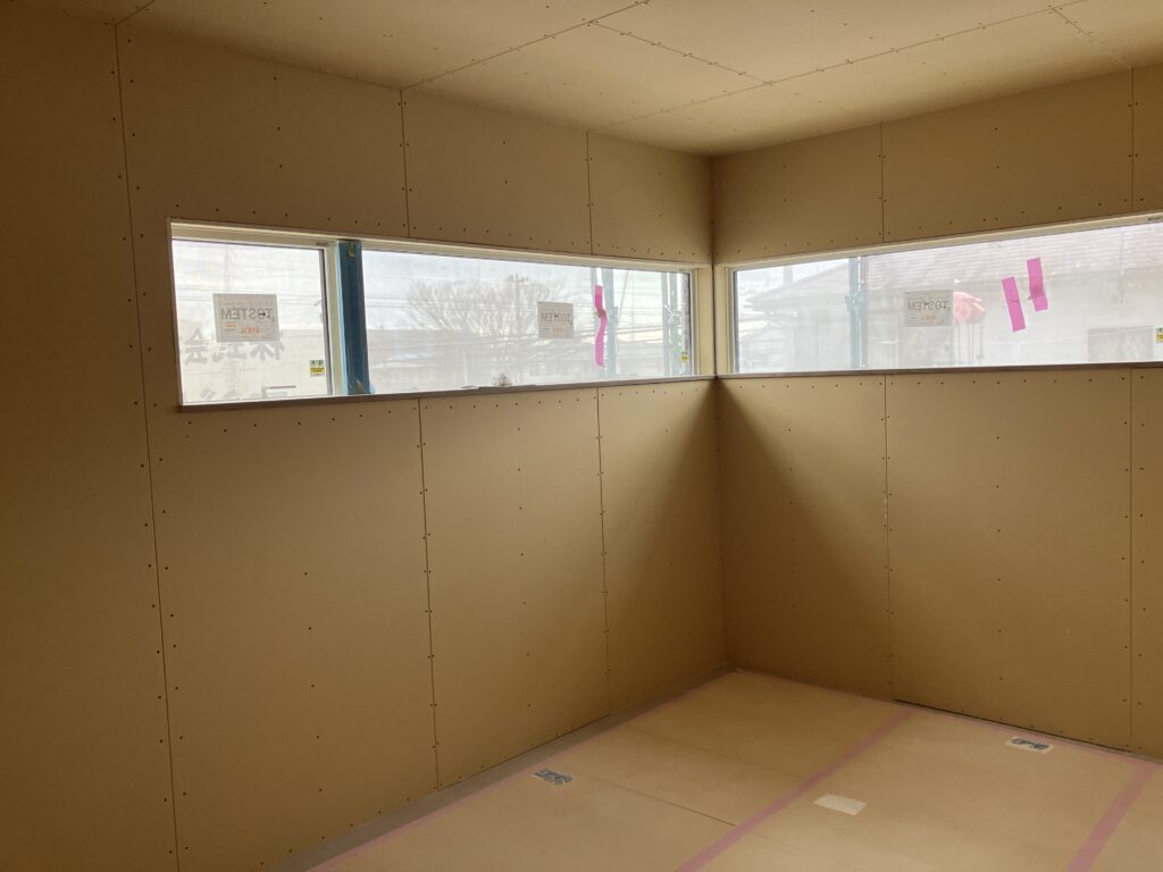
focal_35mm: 28
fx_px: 941
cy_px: 436
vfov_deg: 49.7
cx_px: 582
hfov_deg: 63.4
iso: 80
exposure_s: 1/121
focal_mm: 3.99
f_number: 1.8
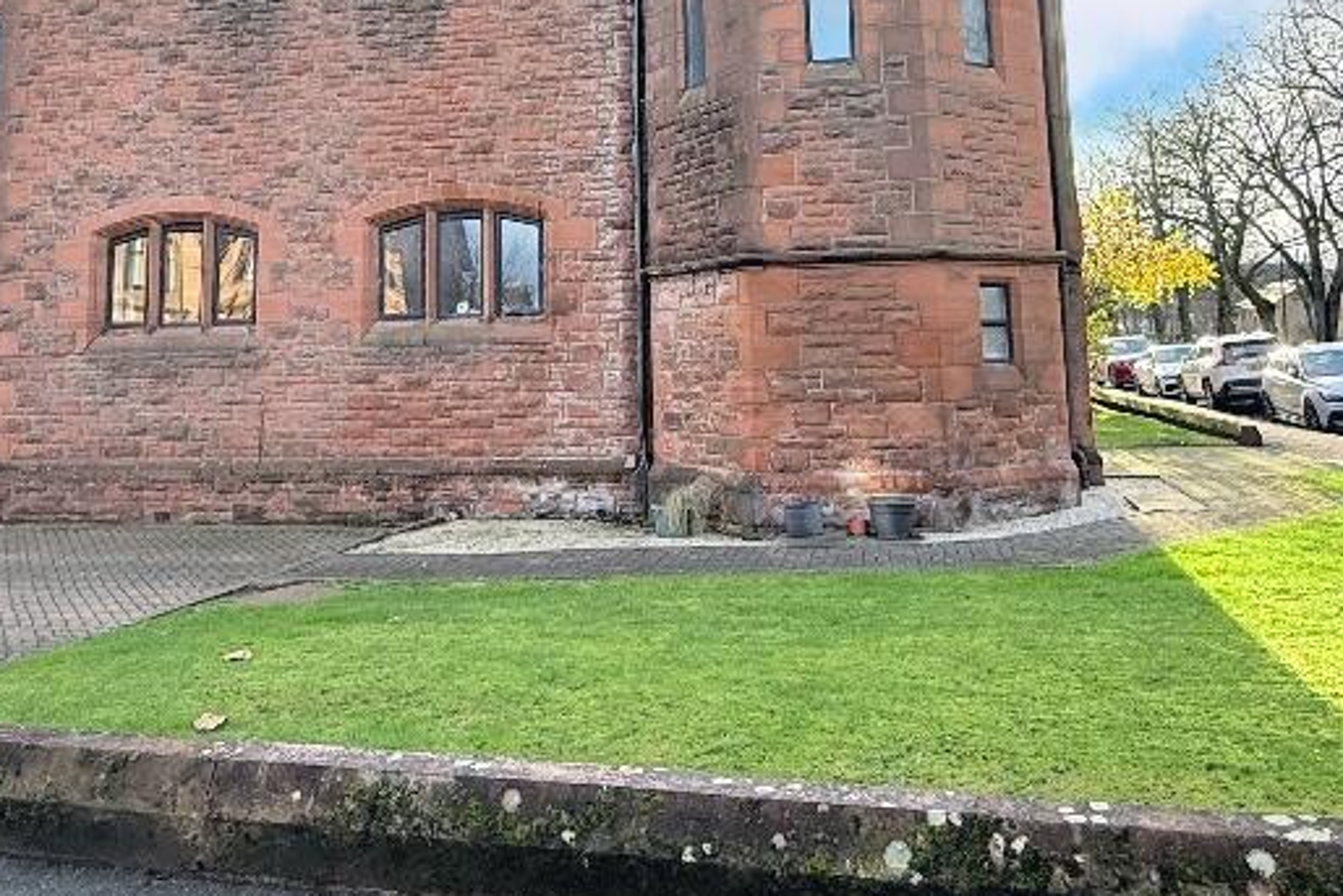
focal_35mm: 29
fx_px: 1082
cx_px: 679
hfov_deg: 63.6
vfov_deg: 42.9
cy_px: 178
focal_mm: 2.22
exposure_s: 1/301
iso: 64
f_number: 2.2
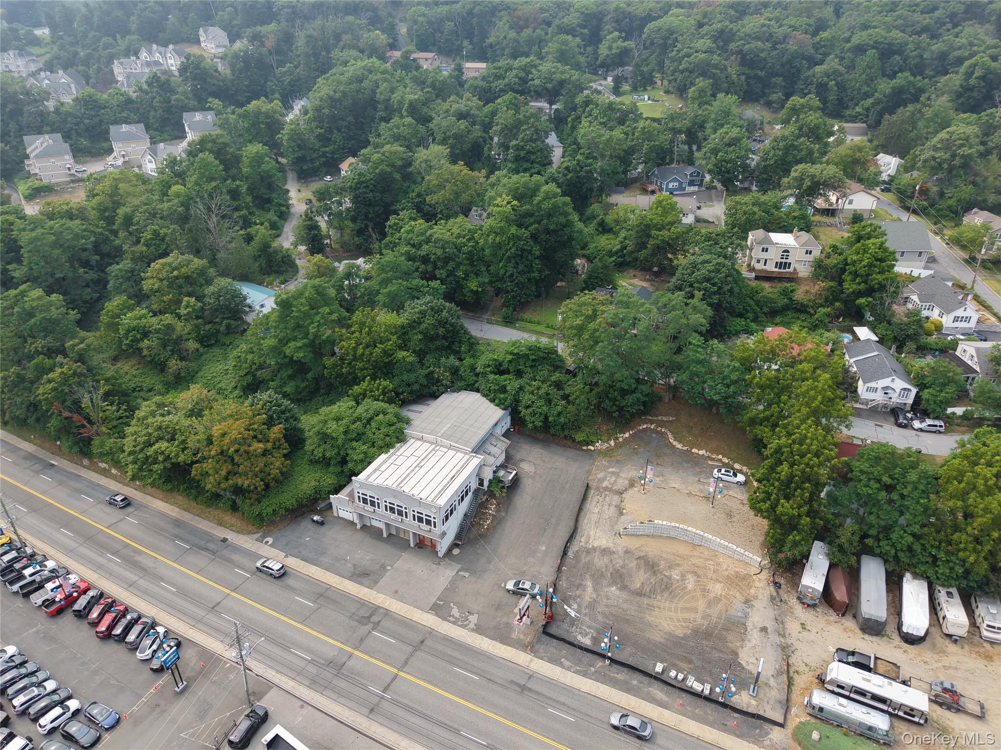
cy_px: 375
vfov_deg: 56.8
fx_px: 694
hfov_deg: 71.6
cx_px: 500
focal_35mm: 24
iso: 100
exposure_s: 1/1000
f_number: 1.8
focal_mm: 8.67
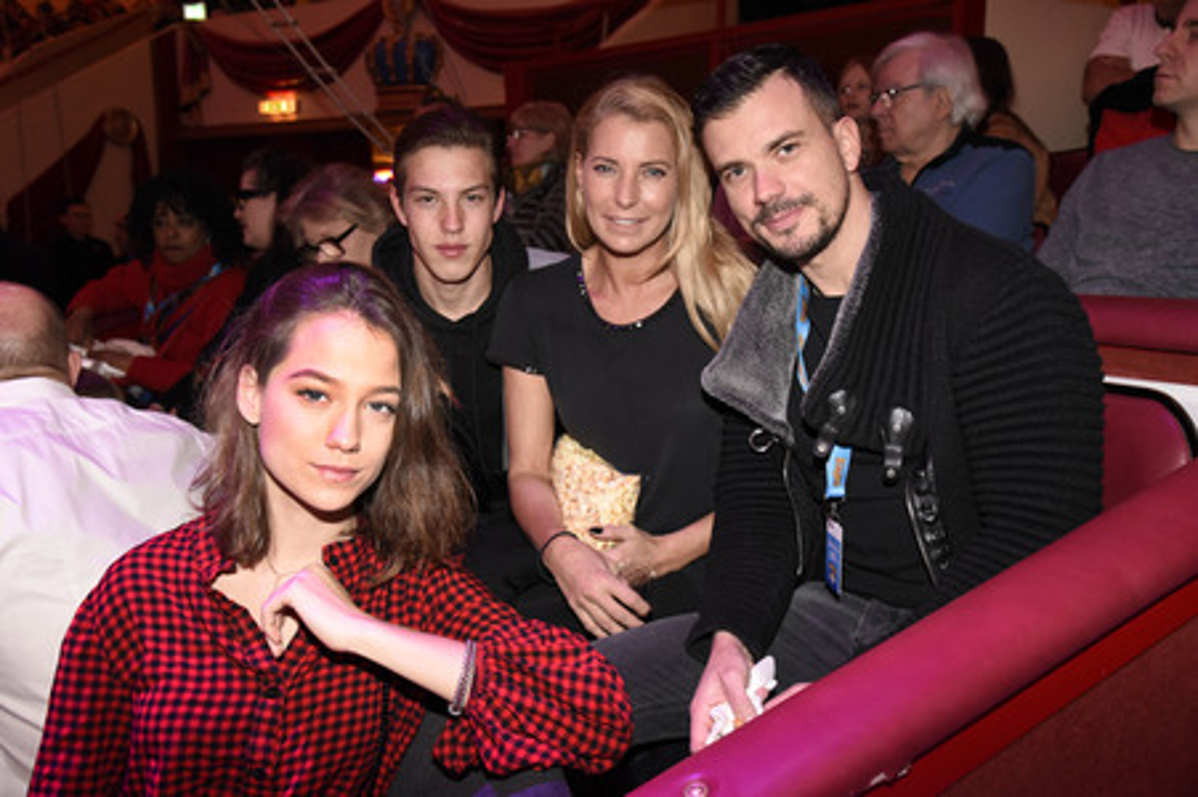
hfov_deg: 58.8
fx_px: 1064
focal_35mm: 32
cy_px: 398
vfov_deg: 41.1
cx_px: 599
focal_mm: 32
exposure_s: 1/60
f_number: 6.3
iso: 3200
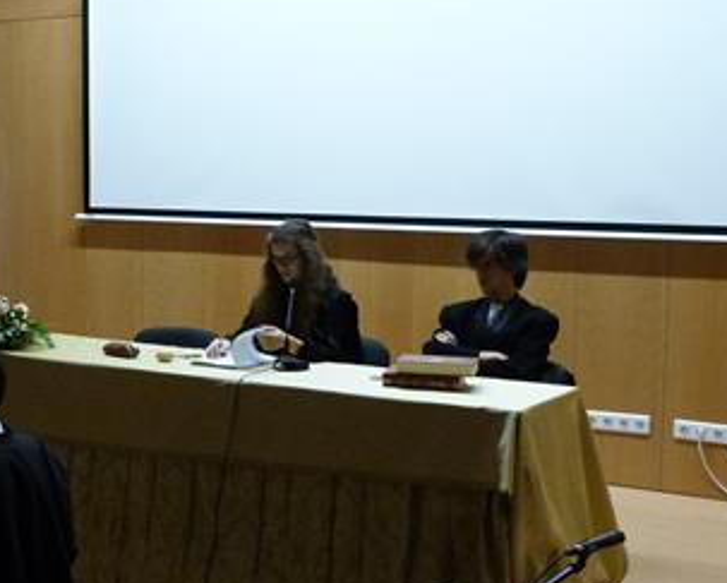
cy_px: 290
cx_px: -29
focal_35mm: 68
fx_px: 1465
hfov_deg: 26.2
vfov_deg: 22.5
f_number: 3
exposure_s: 1/25
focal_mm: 5.8
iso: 400
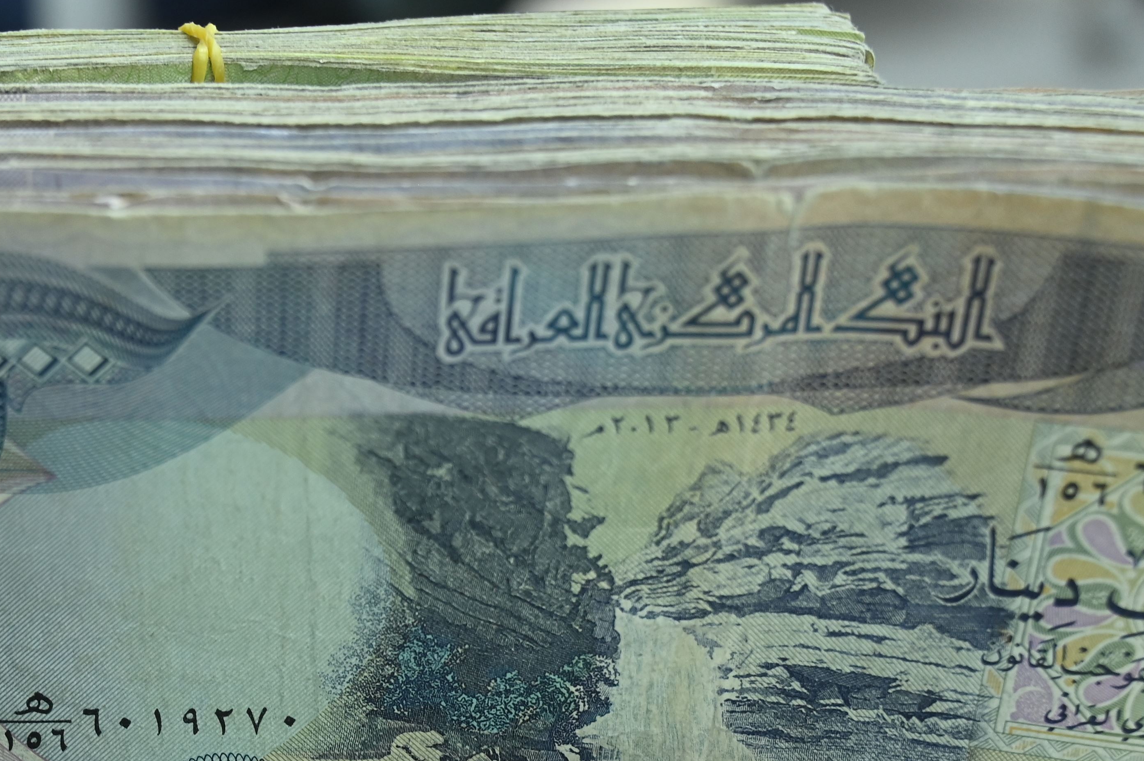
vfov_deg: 17.1
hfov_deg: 25.3
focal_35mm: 78
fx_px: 2477
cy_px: 768
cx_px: 151
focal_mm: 36
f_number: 6.3
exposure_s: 1/100
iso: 640
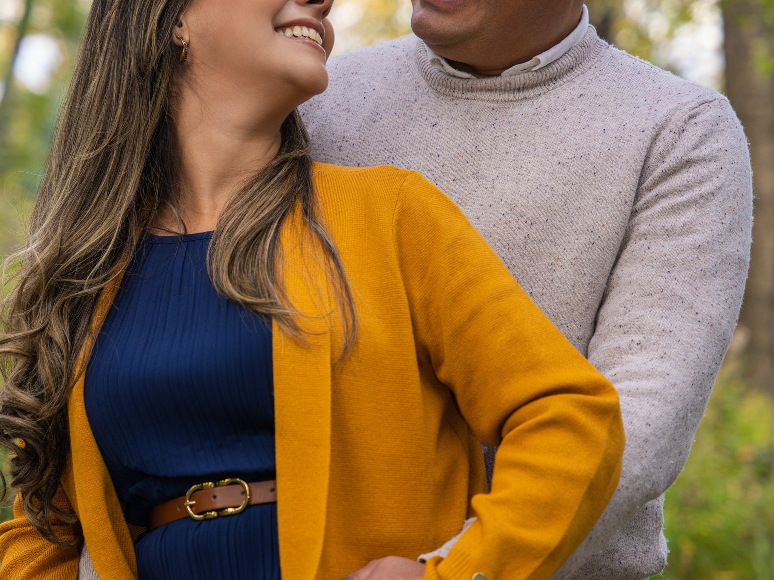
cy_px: 341
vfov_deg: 11.8
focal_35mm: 126
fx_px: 2817
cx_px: 305
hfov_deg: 15.6
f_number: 3.2
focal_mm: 70
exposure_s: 1/250
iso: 125
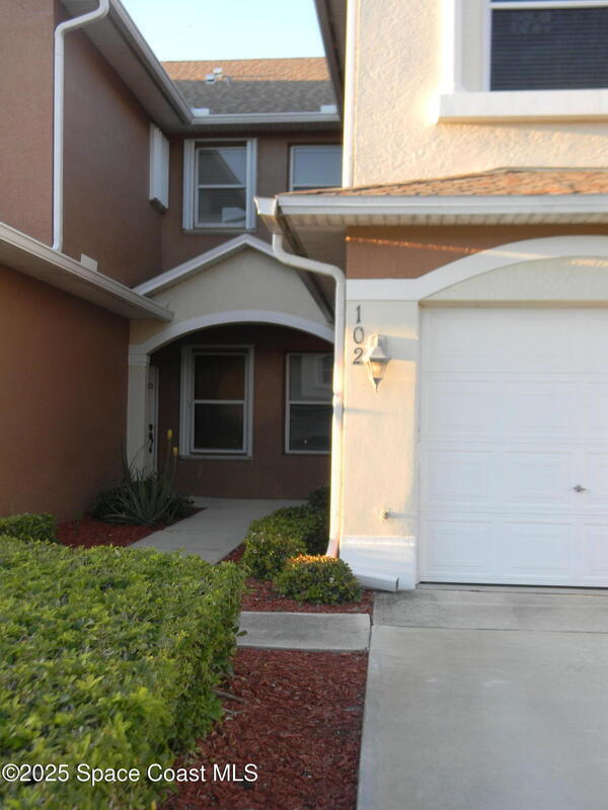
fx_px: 960
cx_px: 304
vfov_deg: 45.8
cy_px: 405
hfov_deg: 35.1
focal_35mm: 41
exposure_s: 1/70.5
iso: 80
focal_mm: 7.3
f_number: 3.8
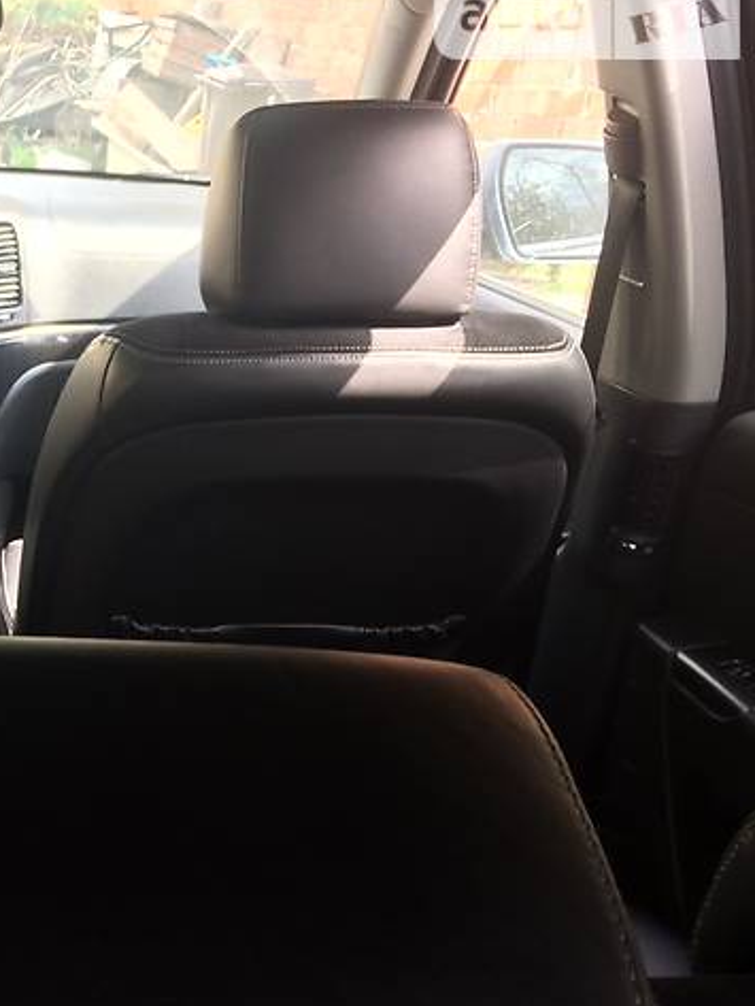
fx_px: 1424
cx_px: -79
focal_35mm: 49
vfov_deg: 38.8
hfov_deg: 27.2
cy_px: 581
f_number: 2.2
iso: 32
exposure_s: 1/50
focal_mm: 4.2
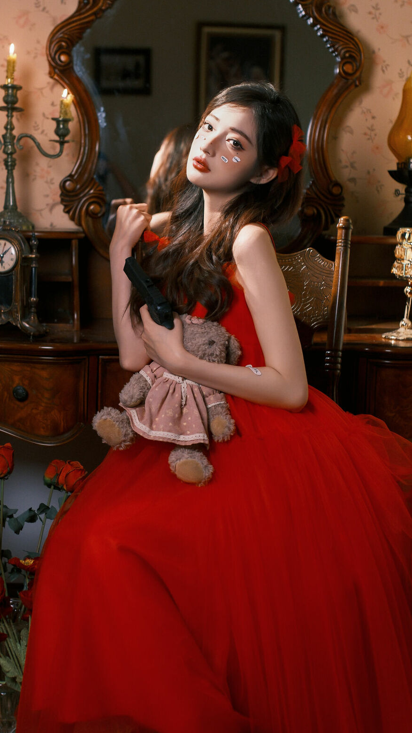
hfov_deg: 21.4
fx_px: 1088
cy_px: 367
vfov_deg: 37.2
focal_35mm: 56
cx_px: 168
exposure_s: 1/80
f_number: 2.5
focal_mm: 35
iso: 1000
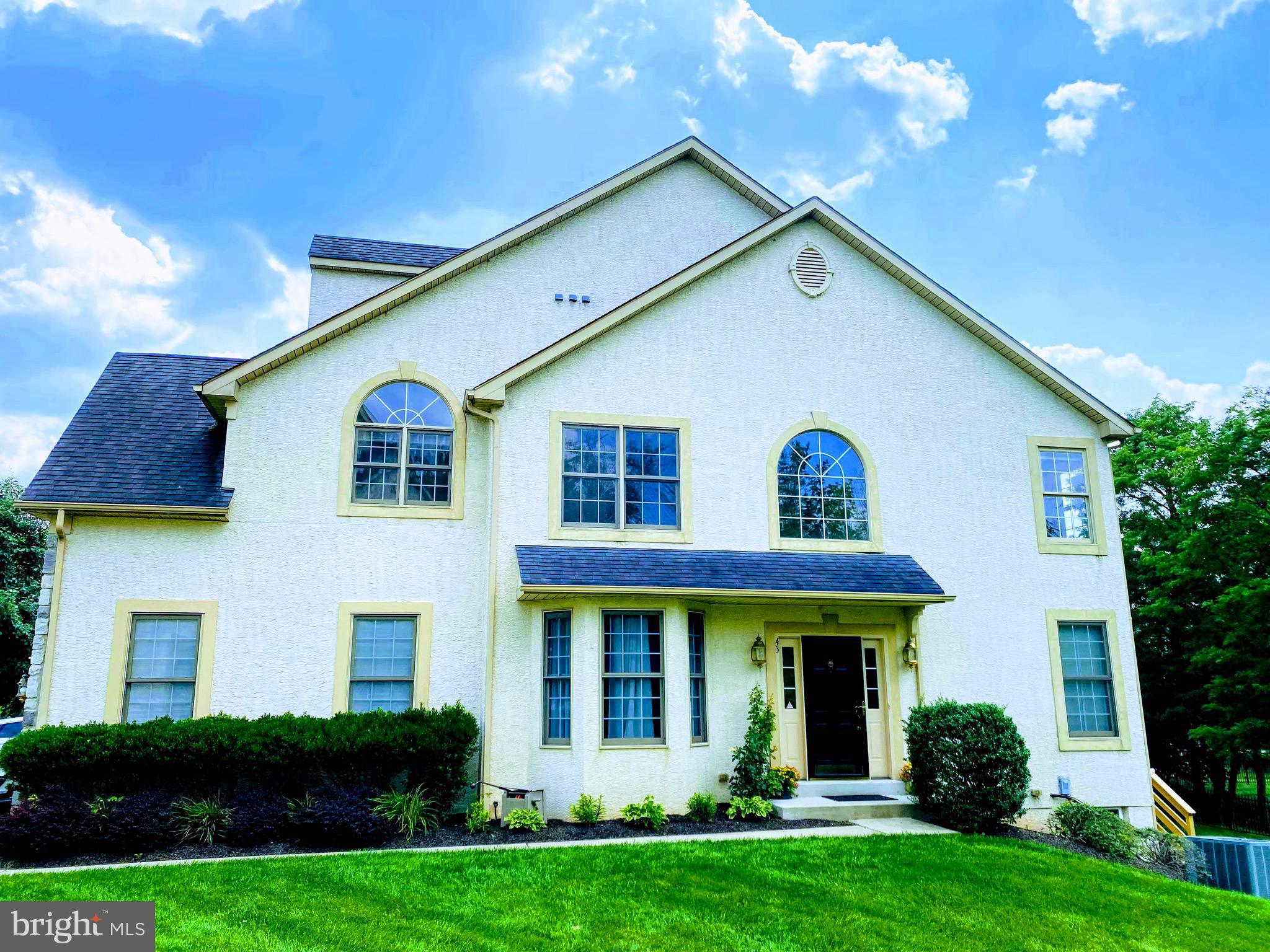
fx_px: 954
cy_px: 476
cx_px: 635
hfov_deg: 67.3
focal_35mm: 26
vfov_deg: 53.1
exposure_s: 1/3610
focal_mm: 4.25
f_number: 1.8
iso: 32
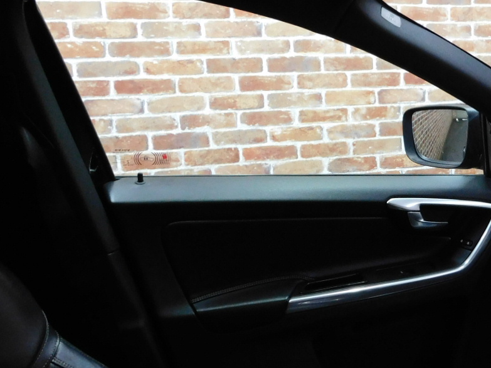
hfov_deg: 37.8
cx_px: 440
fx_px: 667
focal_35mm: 47
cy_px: 183
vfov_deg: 30.9
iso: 400
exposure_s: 1/20
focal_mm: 4
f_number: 3
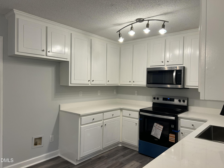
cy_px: 84
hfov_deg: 67.3
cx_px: 112
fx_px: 168
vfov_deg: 53.1
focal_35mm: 26
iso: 80
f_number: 1.5
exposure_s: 1/120
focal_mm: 5.7
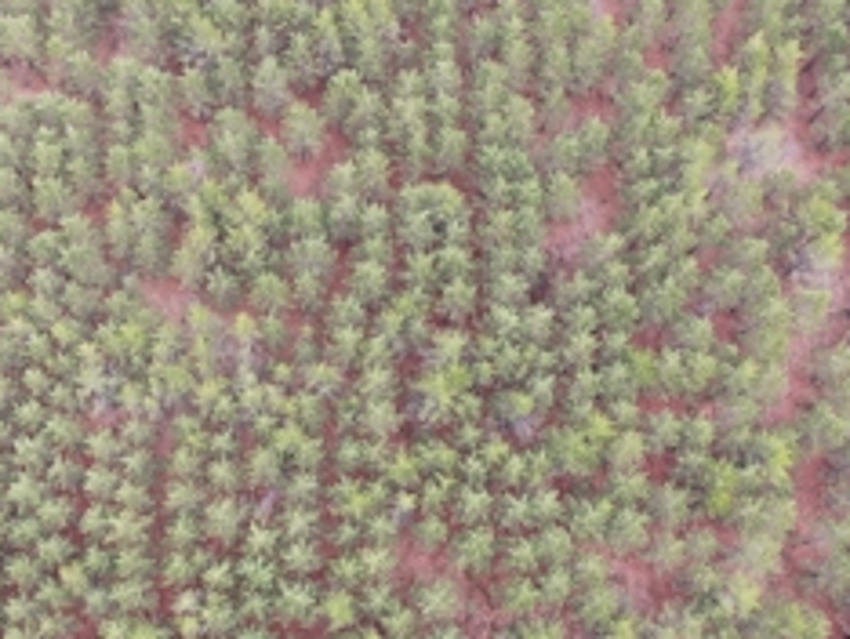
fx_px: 1008
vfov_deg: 35.2
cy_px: 334
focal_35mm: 41
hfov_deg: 45.4
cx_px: 331
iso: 100
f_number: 2.8
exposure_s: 1/200
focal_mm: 4.39
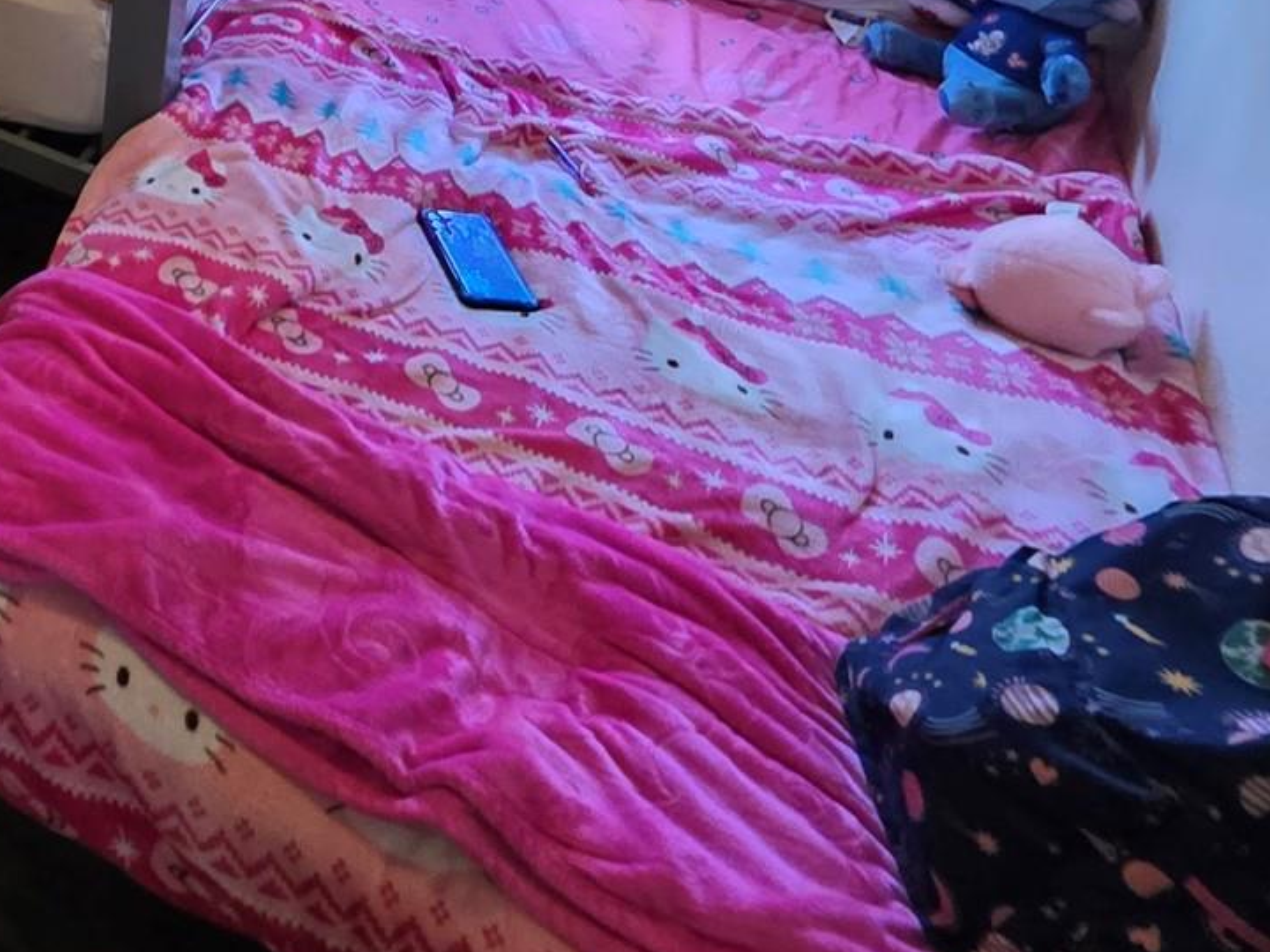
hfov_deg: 35.9
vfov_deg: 29.7
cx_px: -335
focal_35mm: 37
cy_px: -328
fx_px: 1357
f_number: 1.9
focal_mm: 2.2
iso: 500
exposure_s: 1/60
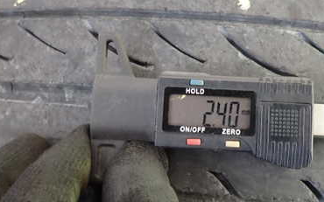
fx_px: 380
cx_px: 196
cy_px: 77
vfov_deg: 29.7
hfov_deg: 45.9
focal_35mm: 43
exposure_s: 1/60
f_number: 2
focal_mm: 4.5
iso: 160
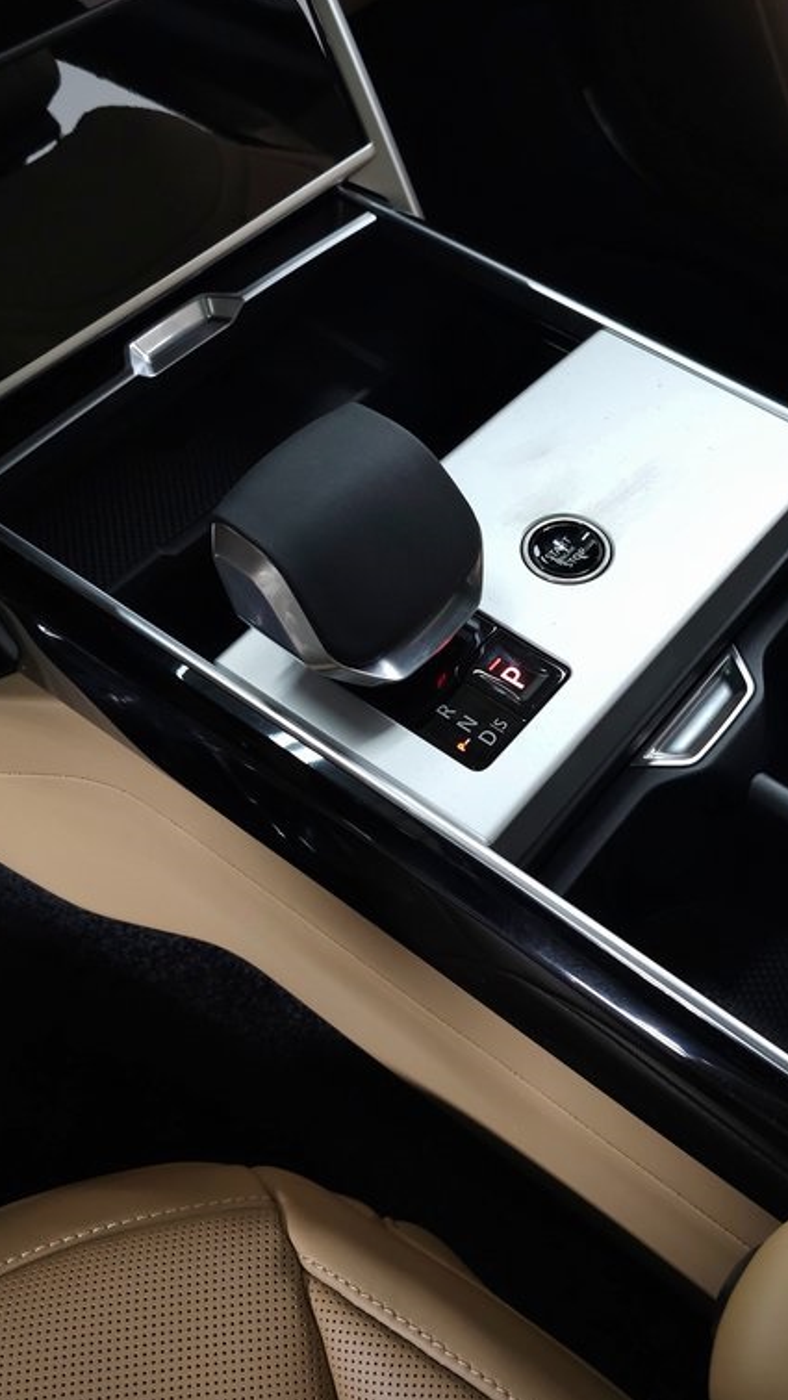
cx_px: 571
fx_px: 1262
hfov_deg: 34.1
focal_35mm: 34
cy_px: 701
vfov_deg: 58.0
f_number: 1.7
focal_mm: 6.3
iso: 200
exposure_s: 1/60
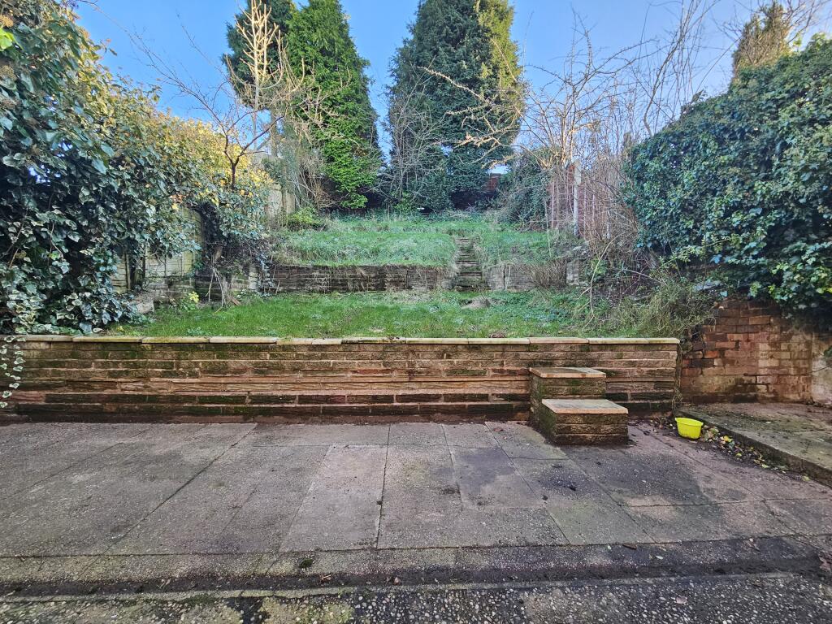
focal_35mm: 13
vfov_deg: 89.9
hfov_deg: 106.2
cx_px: 416
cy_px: 312
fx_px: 312
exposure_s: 1/190
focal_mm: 2.2
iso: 160
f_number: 2.2
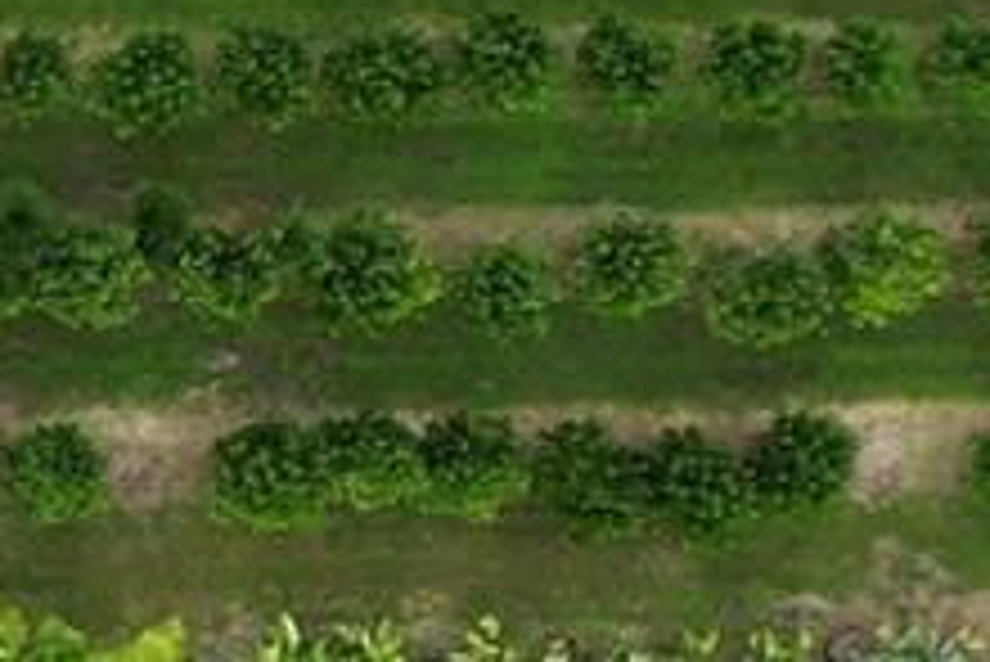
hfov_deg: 11.6
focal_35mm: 160
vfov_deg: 8.6
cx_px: -972
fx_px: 4403
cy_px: 324
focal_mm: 8.38
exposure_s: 1/500
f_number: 2.8
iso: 110
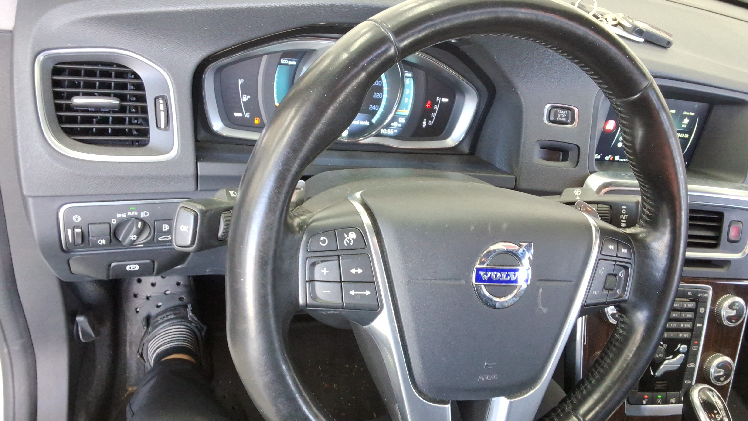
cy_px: 226
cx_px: 380
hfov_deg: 62.6
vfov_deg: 37.8
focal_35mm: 31
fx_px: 615
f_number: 1.9
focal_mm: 2.91
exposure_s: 1/40
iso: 102
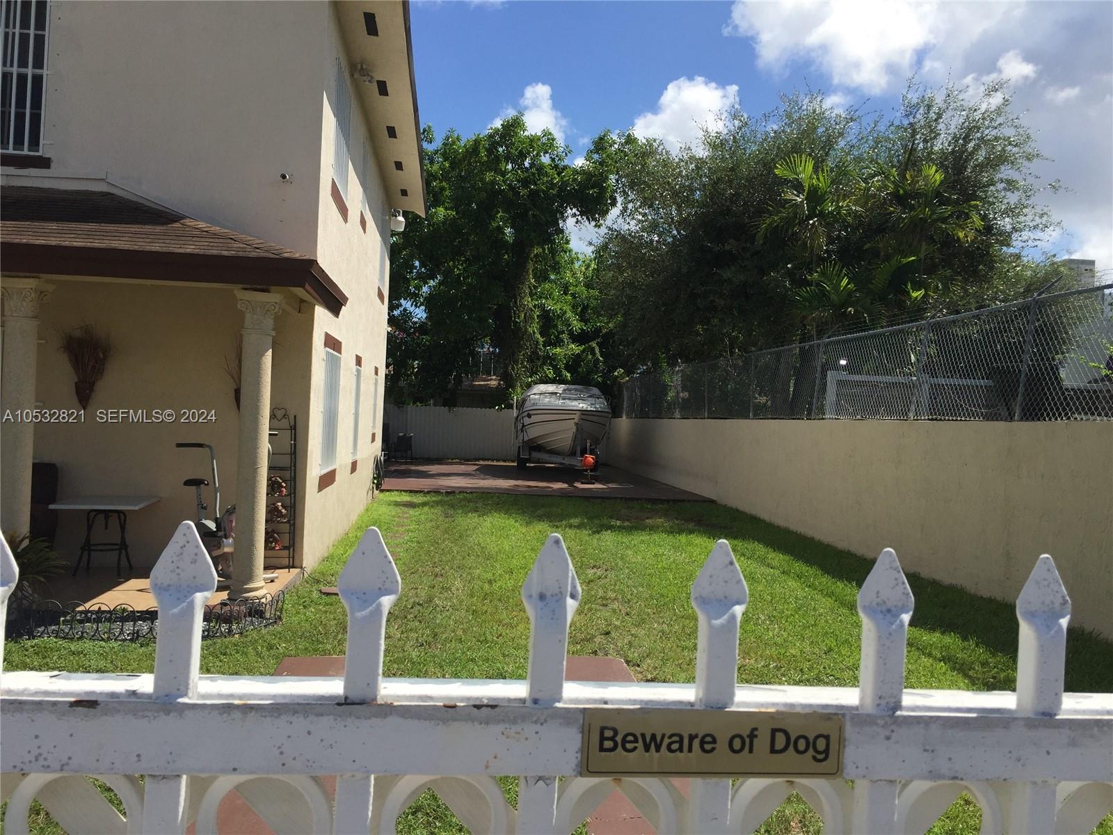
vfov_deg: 48.2
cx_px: 556
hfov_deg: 61.7
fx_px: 932
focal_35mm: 29
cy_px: 418
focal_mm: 4.15
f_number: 2.2
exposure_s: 1/2639
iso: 32
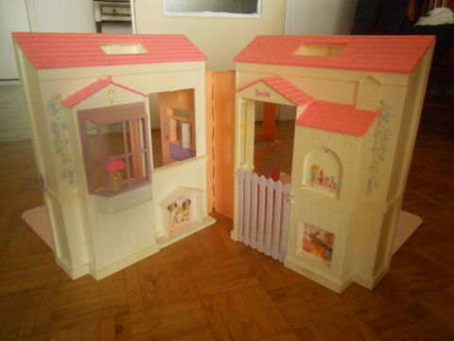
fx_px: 341
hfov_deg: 67.3
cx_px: 227
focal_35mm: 26
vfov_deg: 53.1
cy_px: 170
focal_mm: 4.6
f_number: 3.5
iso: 800
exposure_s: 1/100
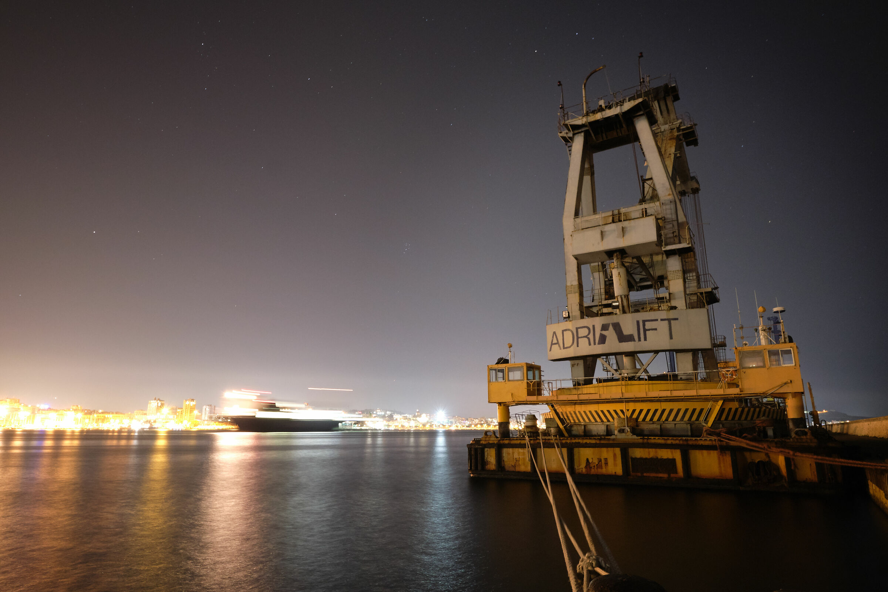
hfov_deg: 81.2
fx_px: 518
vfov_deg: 59.5
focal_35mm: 21
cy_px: 296
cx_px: 444
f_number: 9
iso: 1600
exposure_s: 30
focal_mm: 14
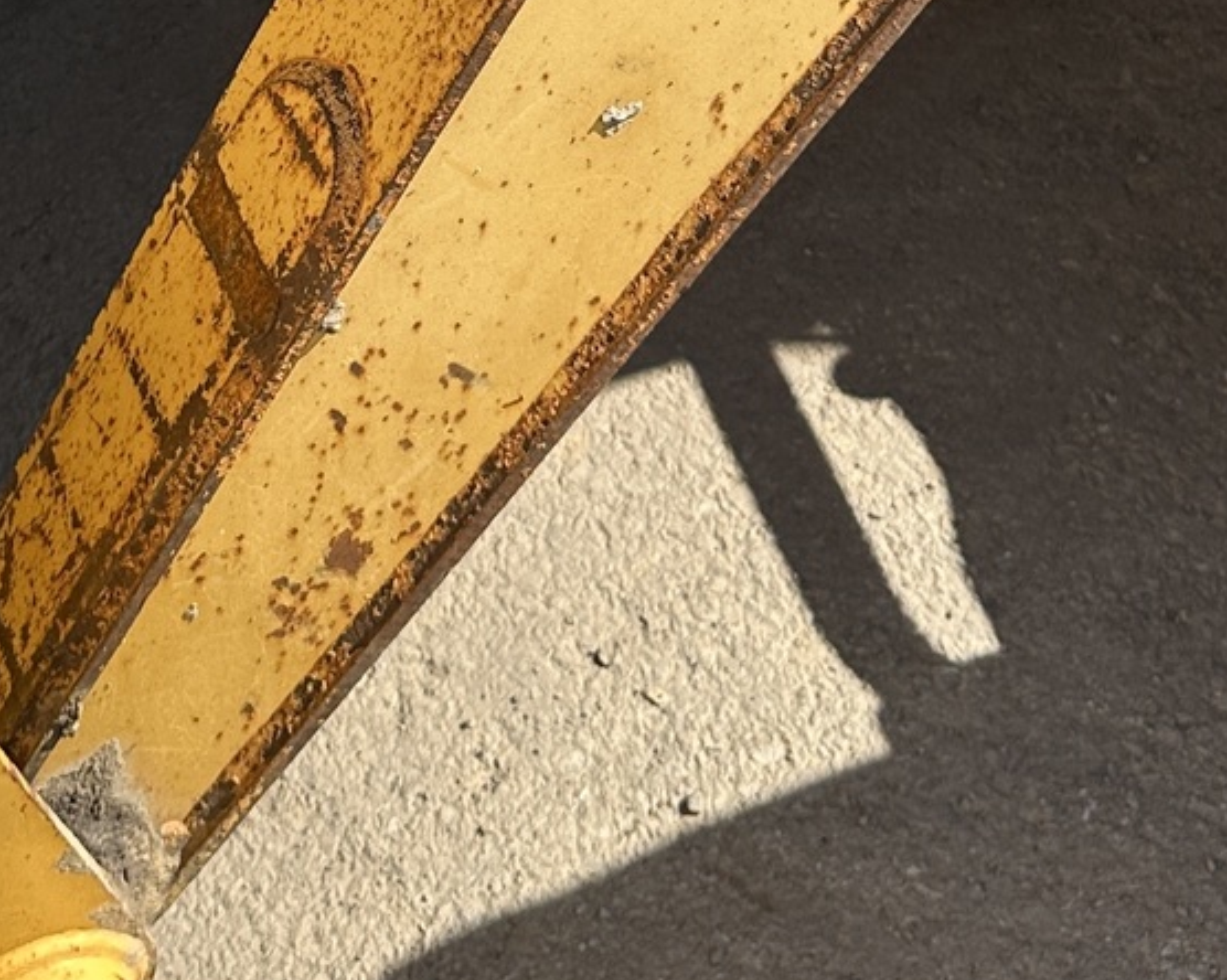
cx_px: 305
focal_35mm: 85
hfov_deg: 22.3
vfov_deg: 16.1
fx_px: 3085
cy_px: -611
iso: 80
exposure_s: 1/2967
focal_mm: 6.86
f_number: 1.78
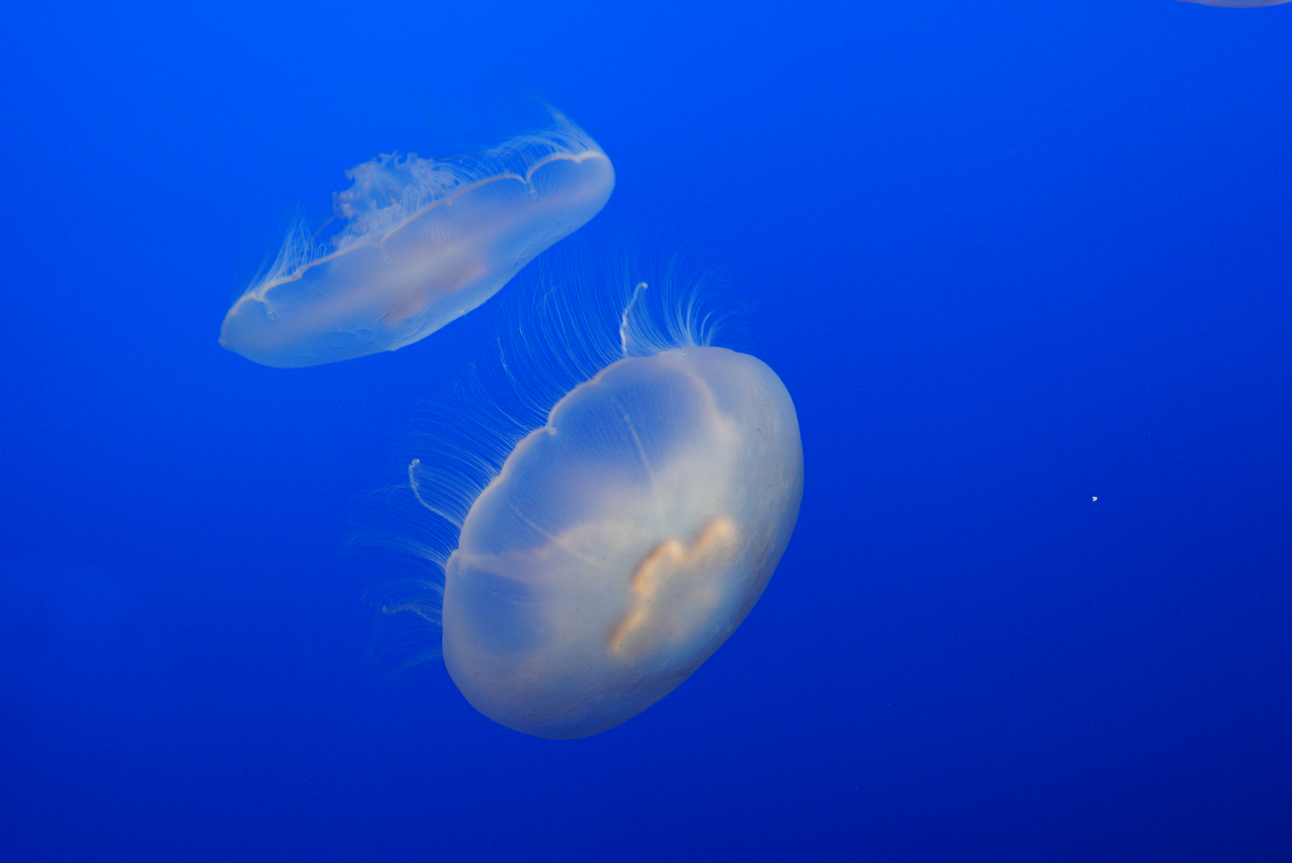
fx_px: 2306
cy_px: 432
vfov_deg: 21.2
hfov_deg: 31.3
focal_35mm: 64
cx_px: 646
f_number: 2.8
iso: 1000
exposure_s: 1/125
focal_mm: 42.8
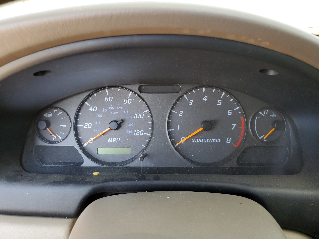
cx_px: 160
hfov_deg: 67.3
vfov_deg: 53.1
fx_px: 240
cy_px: 120
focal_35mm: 26
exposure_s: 1/120
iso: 61
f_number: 1.5
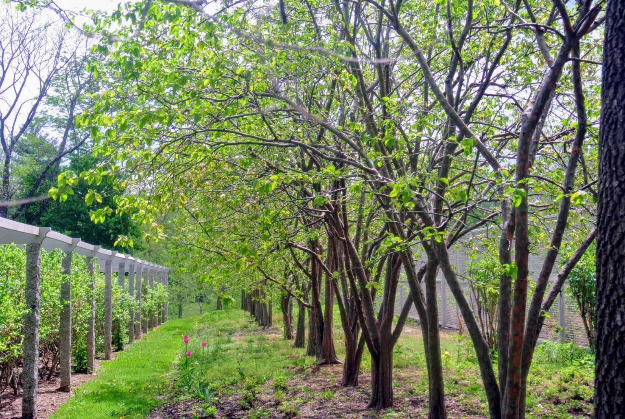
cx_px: 312
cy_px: 210
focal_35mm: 59
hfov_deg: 33.9
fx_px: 1025
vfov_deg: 23.1
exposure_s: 1/250
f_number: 5
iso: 100
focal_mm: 21.9
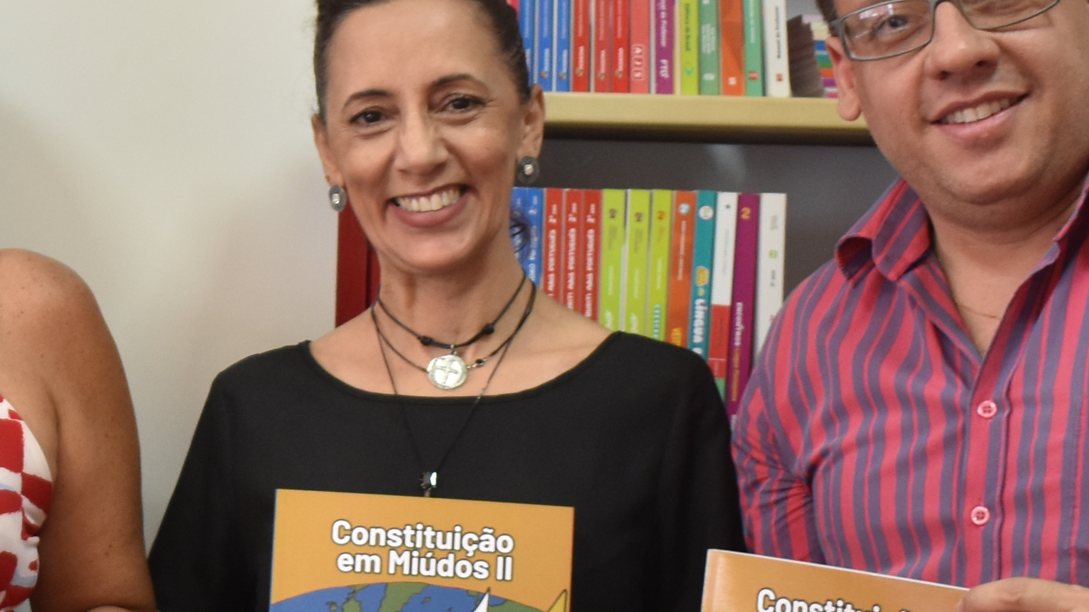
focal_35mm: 123
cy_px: 374
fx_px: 3552
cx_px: -172
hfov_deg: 16.8
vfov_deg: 9.9
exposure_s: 1/60
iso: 500
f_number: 4
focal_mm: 24
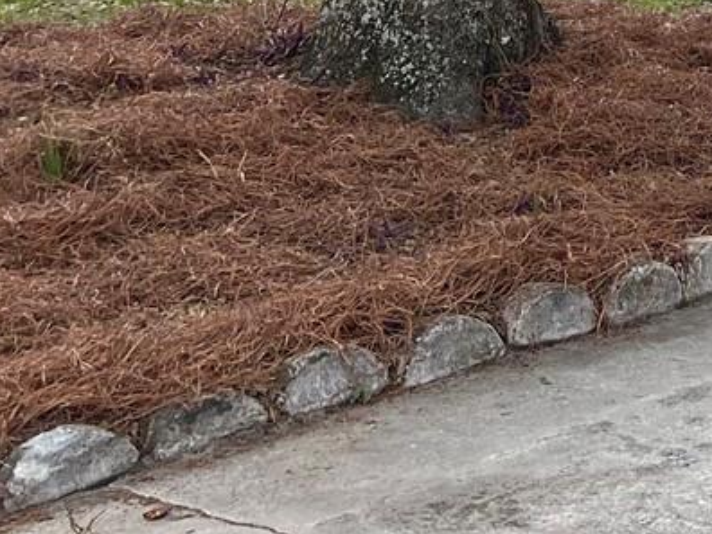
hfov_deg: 15.9
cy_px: -426
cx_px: 1277
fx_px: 2160
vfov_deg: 12.8
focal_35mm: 105
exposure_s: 1/1669
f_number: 1.5
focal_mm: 5.7
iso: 50
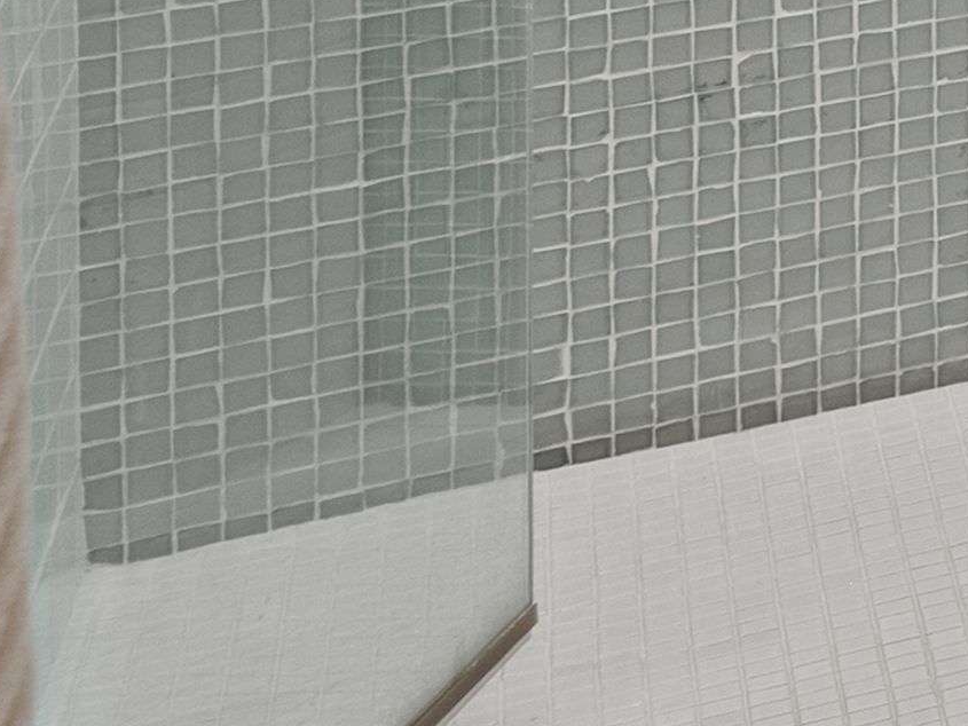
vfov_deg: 10.9
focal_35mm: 117
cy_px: -960
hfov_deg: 9.6
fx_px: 3272
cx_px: 3356
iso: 640
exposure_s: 1/1.67
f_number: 7.1
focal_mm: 17
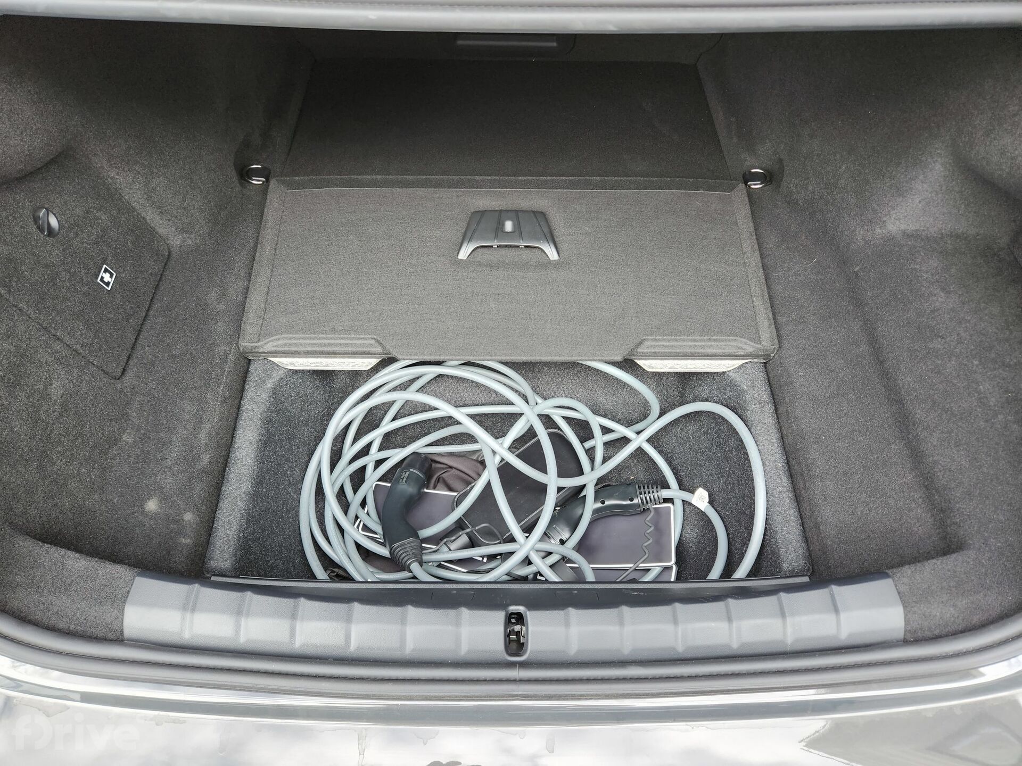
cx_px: 511
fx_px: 679
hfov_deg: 73.9
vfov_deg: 58.9
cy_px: 383
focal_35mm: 23
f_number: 1.8
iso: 64
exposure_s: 1/180
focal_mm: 5.4
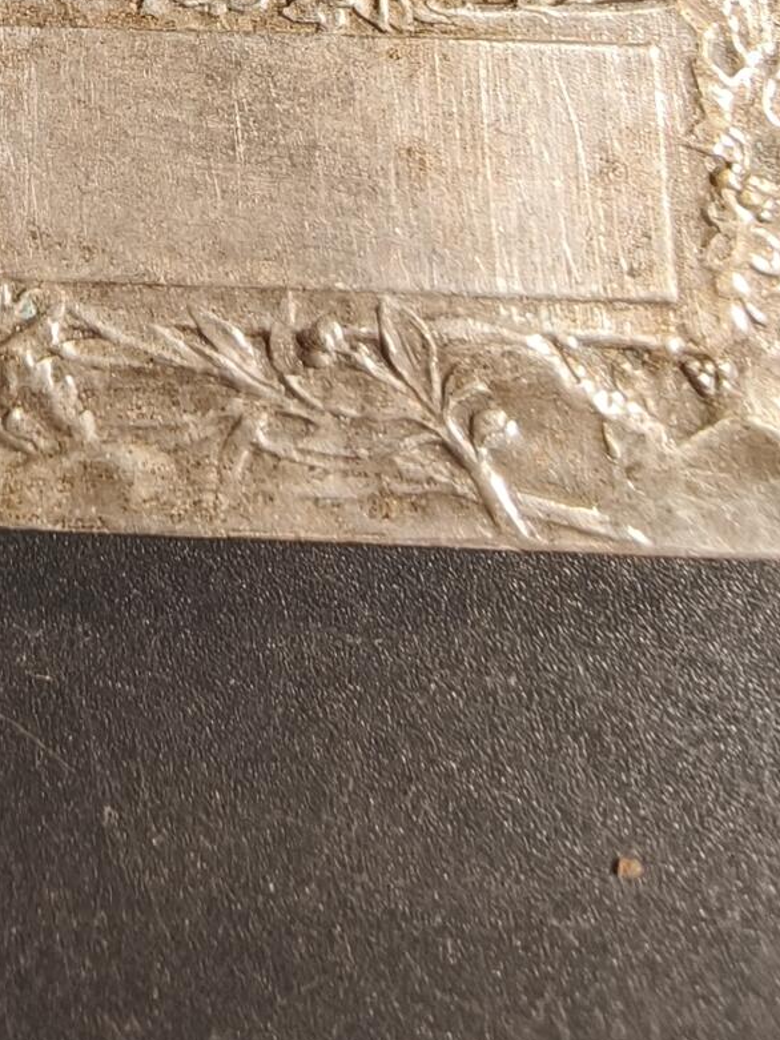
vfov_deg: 34.7
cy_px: 169
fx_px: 1592
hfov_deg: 27.5
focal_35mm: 53
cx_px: 318
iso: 160
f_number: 2
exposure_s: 1/91.2
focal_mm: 2.32
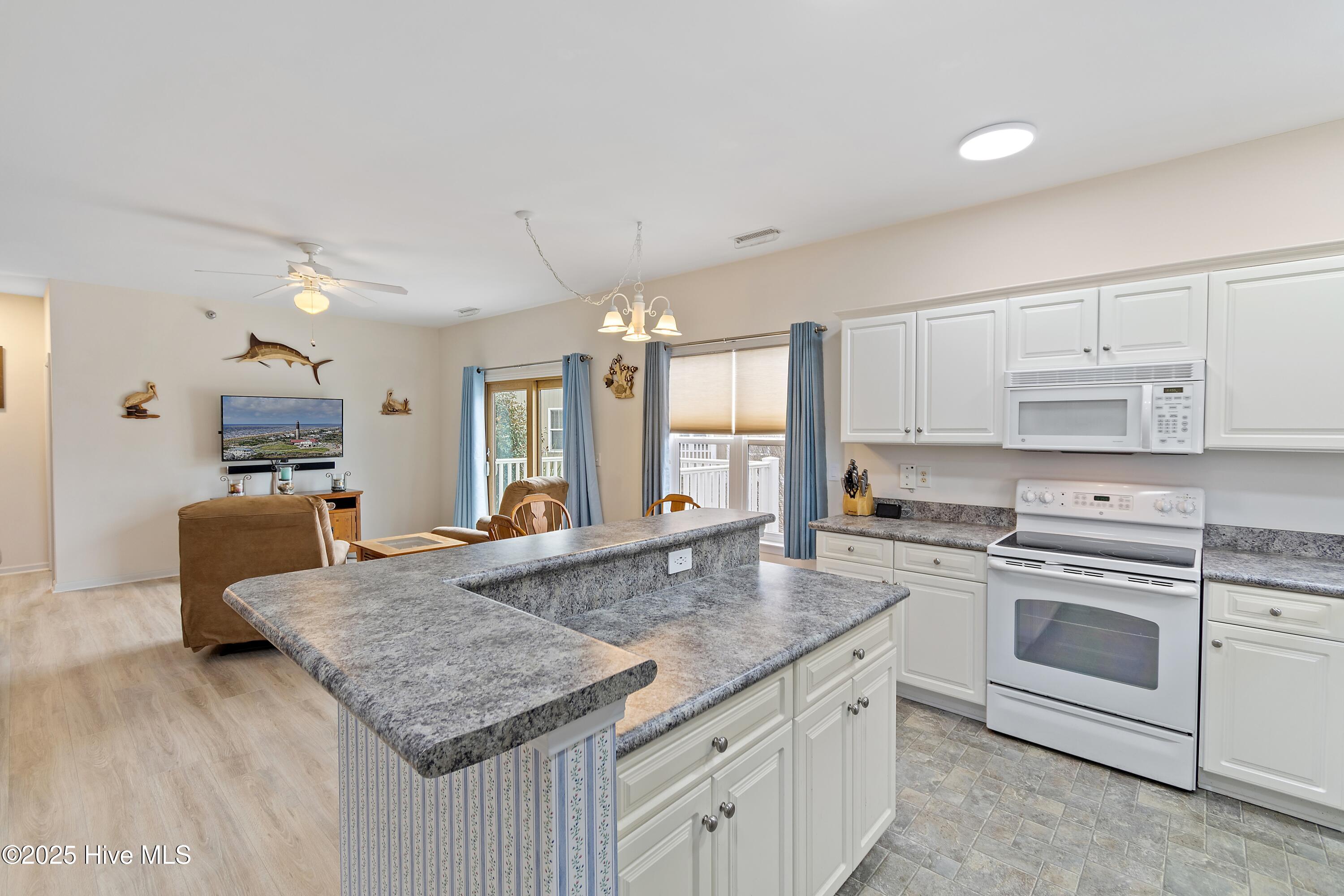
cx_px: 672
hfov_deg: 100.4
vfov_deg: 77.3
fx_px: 560
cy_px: 448
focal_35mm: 15
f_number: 4.5
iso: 100
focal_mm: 10
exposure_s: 1/8
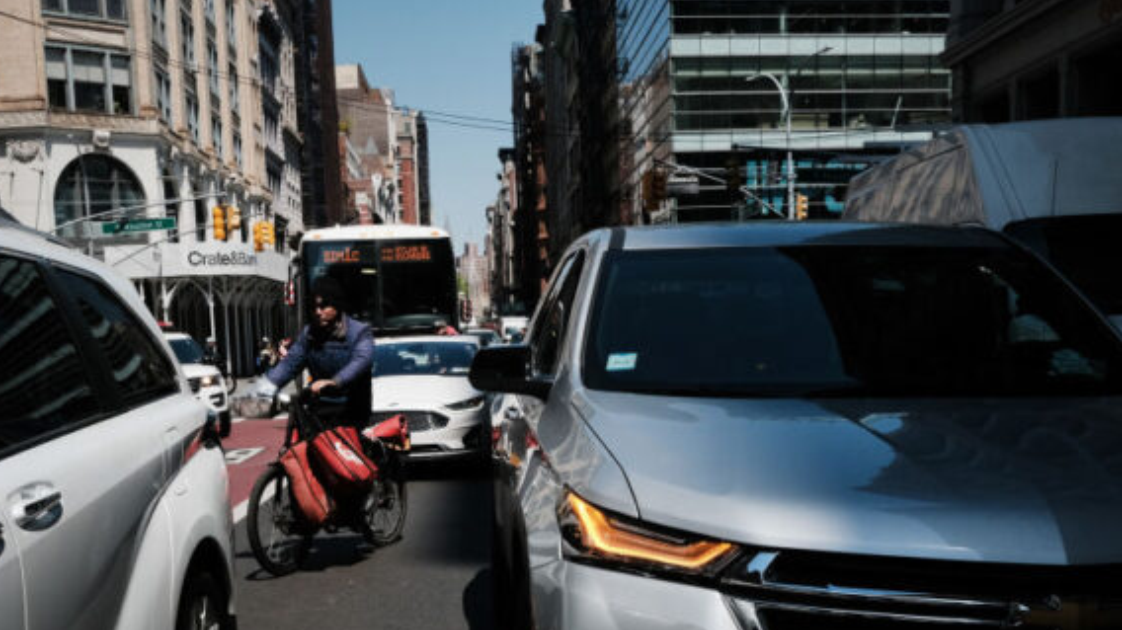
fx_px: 1338
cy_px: 529
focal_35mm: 45
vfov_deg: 25.9
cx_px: 459
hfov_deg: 45.3
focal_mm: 20.2
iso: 320
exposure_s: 1/640
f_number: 10
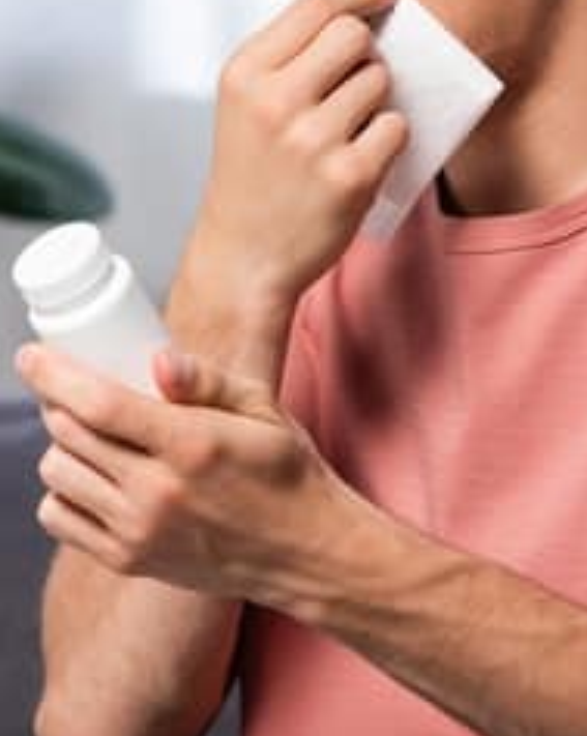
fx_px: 6005
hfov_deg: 5.6
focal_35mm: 276
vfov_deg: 7.0
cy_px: 130
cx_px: 158
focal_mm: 116
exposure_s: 1/160
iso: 125
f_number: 5
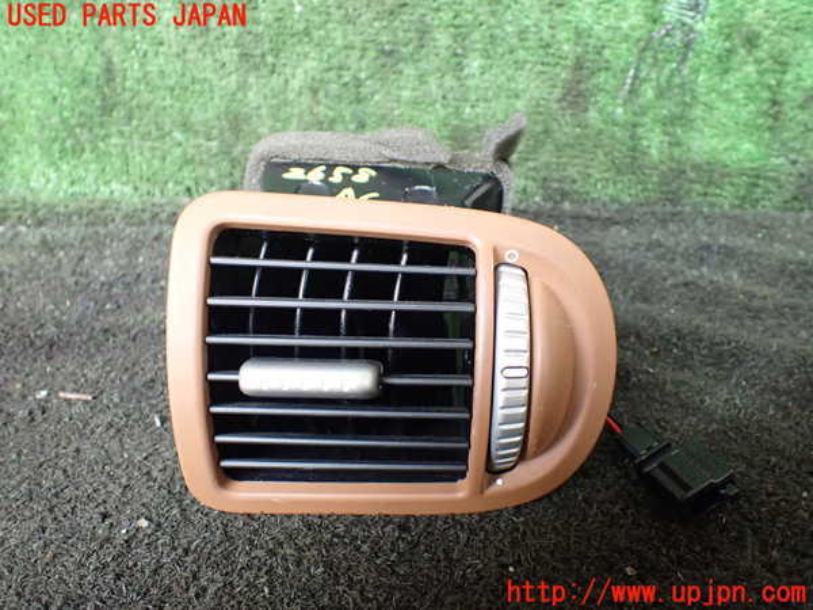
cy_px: 305
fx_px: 705
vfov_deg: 46.8
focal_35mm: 30
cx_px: 406
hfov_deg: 60.0
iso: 640
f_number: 2.3
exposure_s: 1/125
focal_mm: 5.4
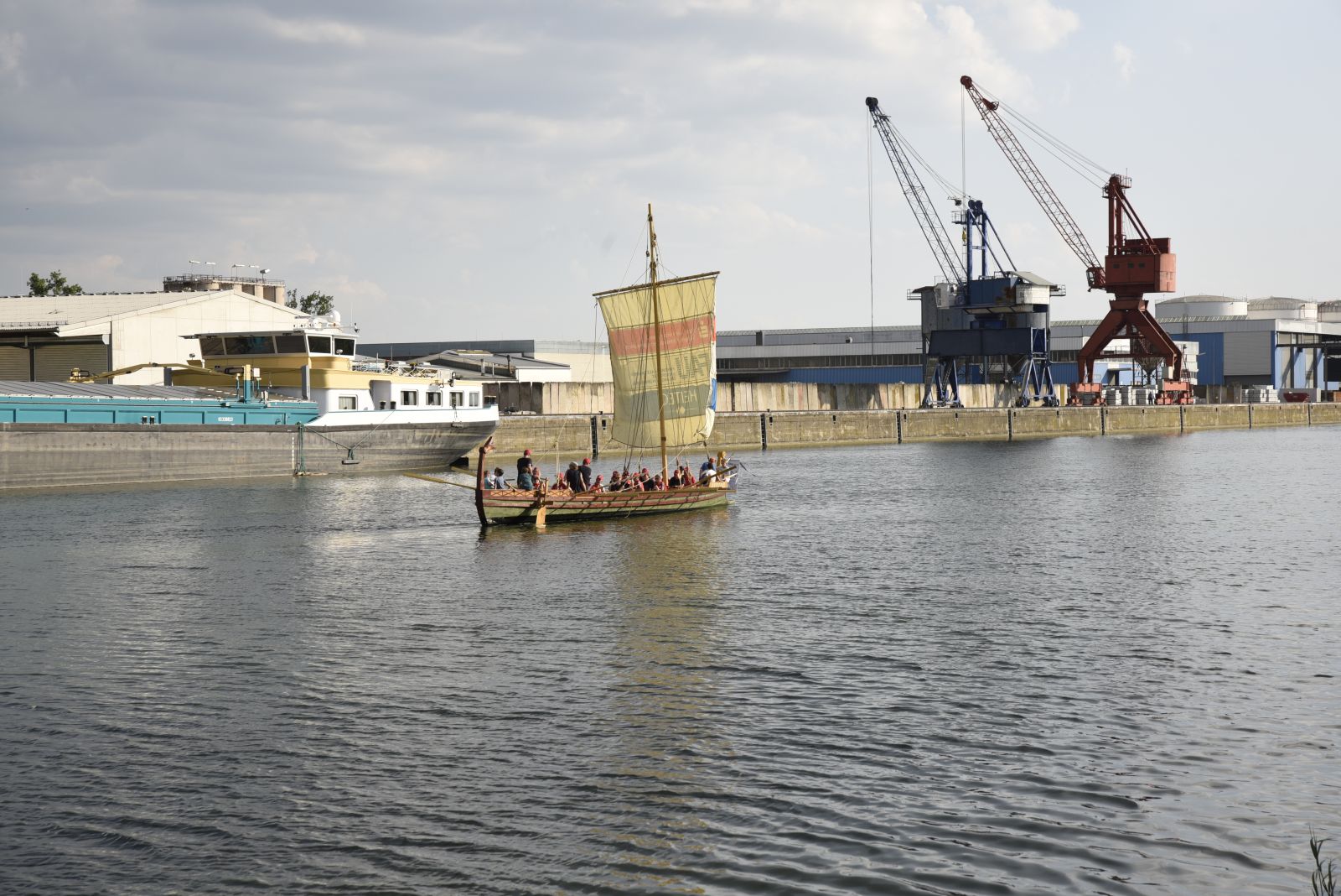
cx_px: 670
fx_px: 2608
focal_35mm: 70
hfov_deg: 28.8
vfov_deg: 19.5
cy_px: 448
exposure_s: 1/250
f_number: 9
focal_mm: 70
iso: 140
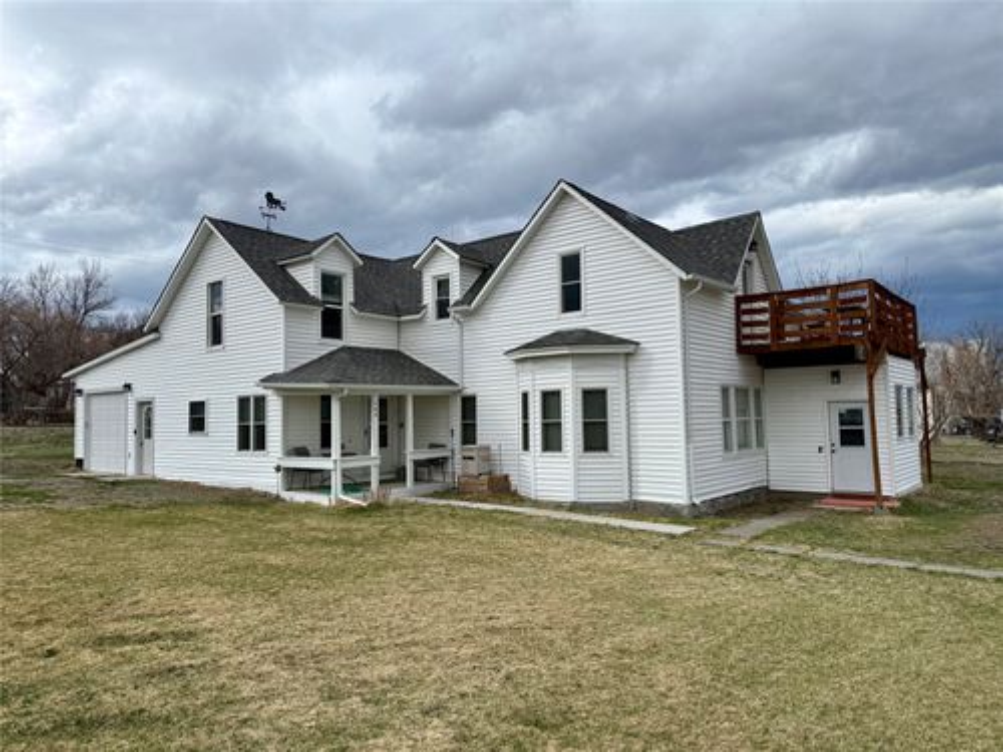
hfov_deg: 71.6
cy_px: 376
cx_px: 502
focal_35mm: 24
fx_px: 695
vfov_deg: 56.8
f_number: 1.78
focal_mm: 6.76
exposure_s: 1/5319
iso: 80
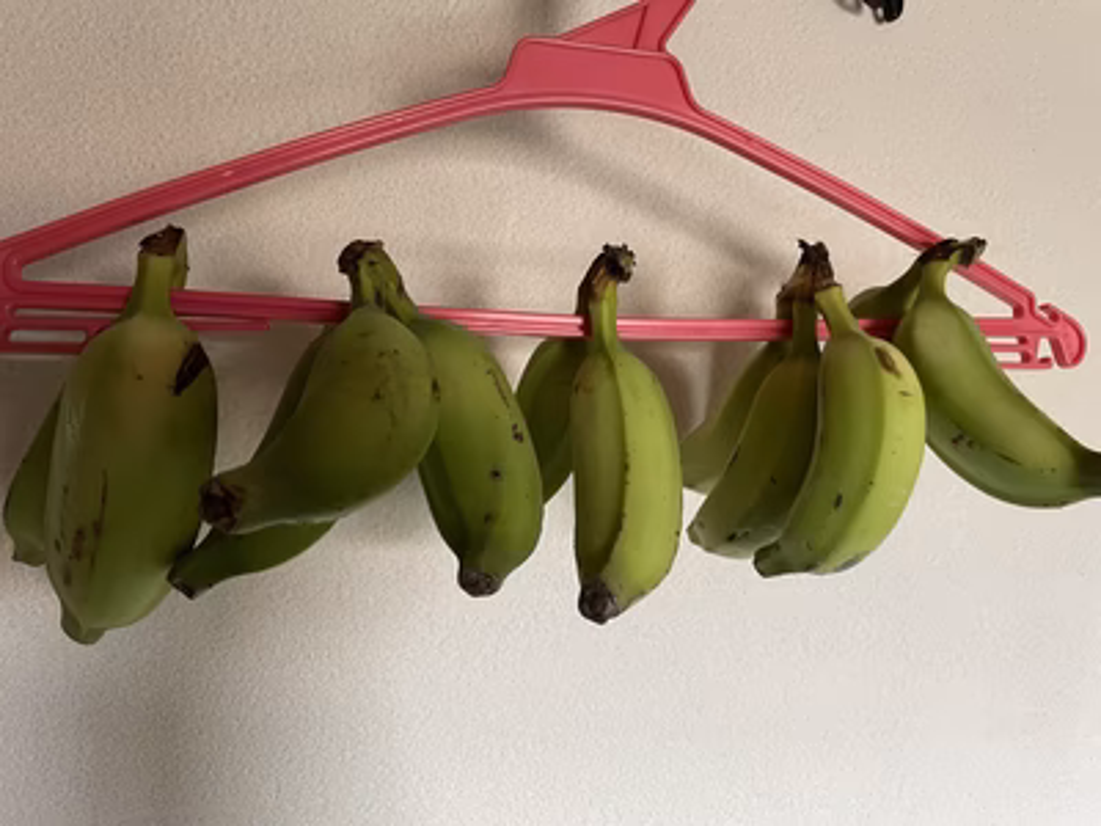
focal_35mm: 26
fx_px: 827
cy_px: 413
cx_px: 550
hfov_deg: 67.3
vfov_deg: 53.1
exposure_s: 1/60
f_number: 1.6
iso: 200
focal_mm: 4.2
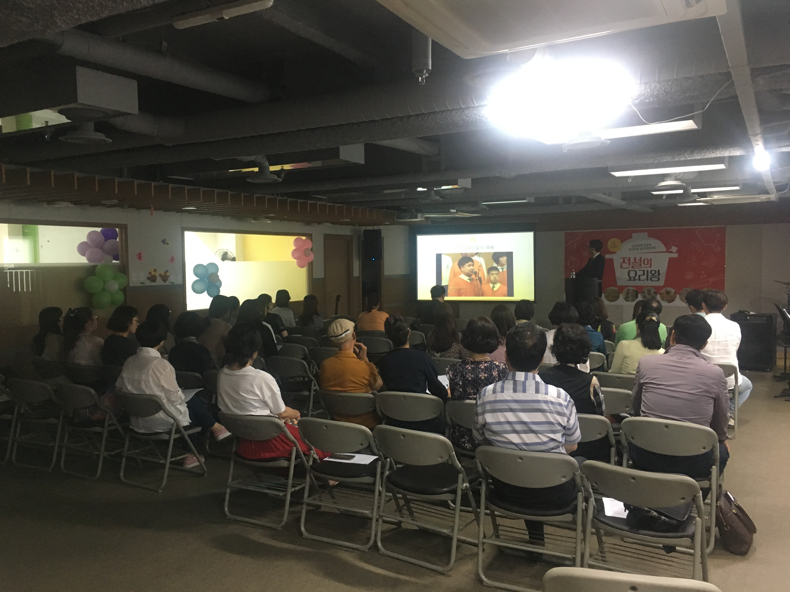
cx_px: 395
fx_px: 662
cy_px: 296
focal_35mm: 29
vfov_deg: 48.2
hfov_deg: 61.7
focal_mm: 4.15
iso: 160
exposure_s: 1/30
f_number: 2.2
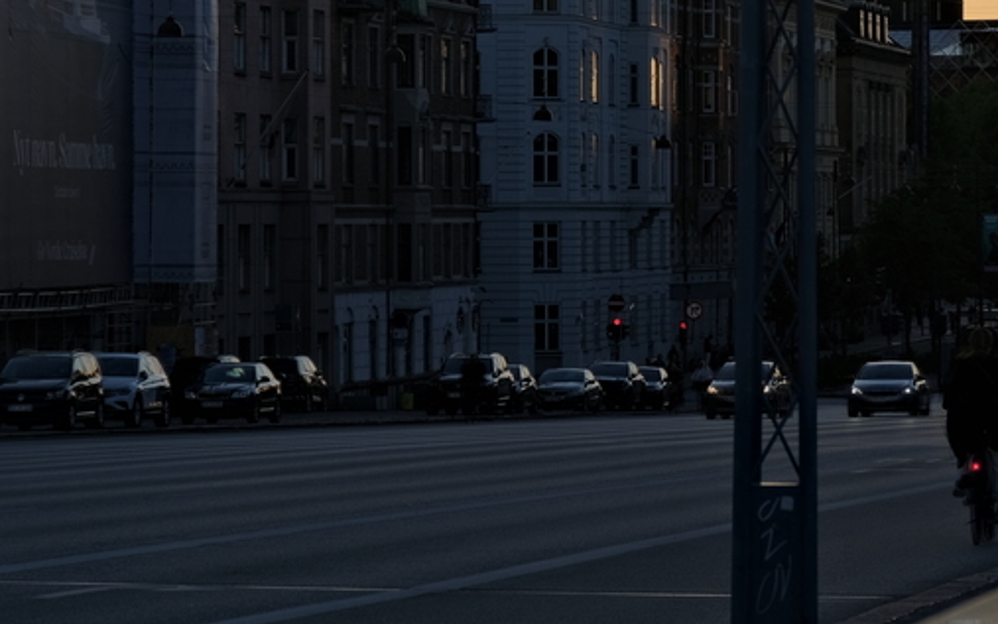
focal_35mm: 216
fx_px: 5876
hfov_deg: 9.7
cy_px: 32
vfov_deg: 6.1
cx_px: 768
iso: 160
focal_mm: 70
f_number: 4
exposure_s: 1/1400
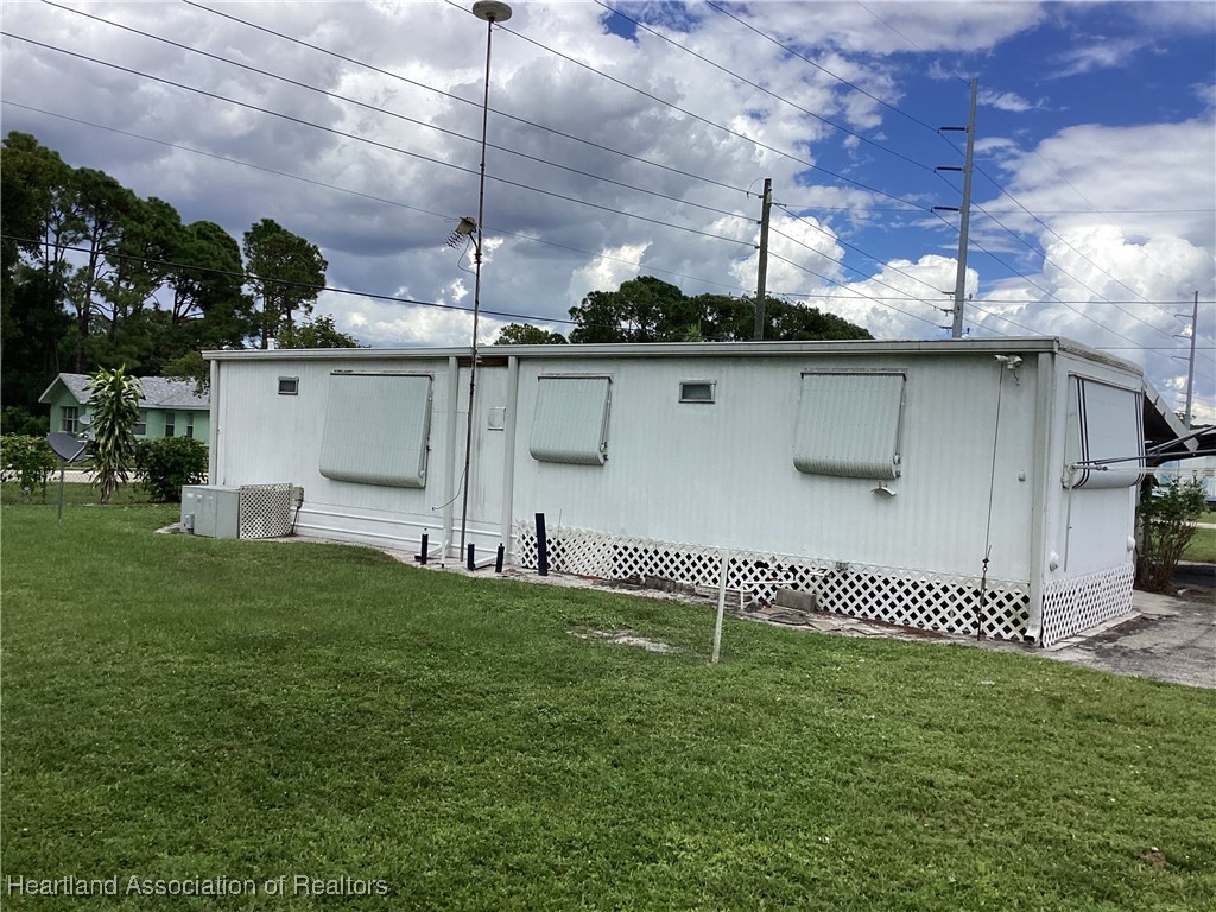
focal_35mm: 31
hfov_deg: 58.4
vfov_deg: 45.4
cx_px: 608
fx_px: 1089
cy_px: 456
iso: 25
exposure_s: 1/1664
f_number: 2.4
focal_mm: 3.3
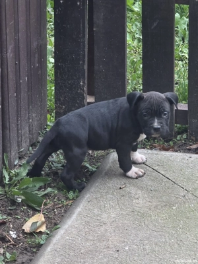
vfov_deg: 17.1
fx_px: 877
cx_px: 99
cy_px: 132
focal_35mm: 115
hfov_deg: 12.9
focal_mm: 18.6
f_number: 3.4
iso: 640
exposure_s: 1/101
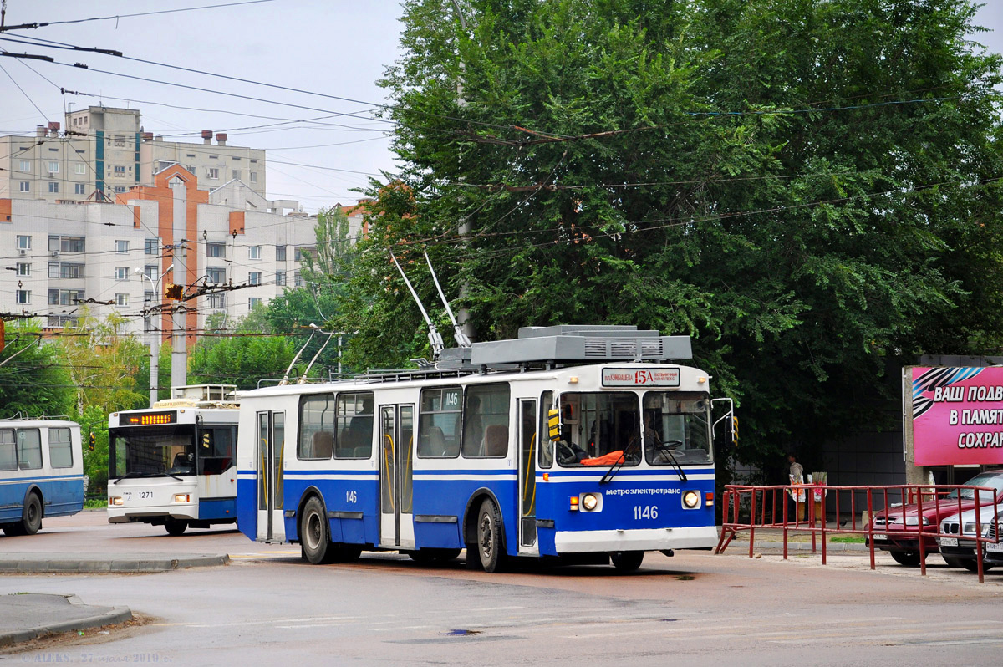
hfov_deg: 26.0
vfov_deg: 17.5
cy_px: 334
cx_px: 502
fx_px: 2171
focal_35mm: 78
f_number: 5.6
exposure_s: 1/250
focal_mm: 52
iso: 280
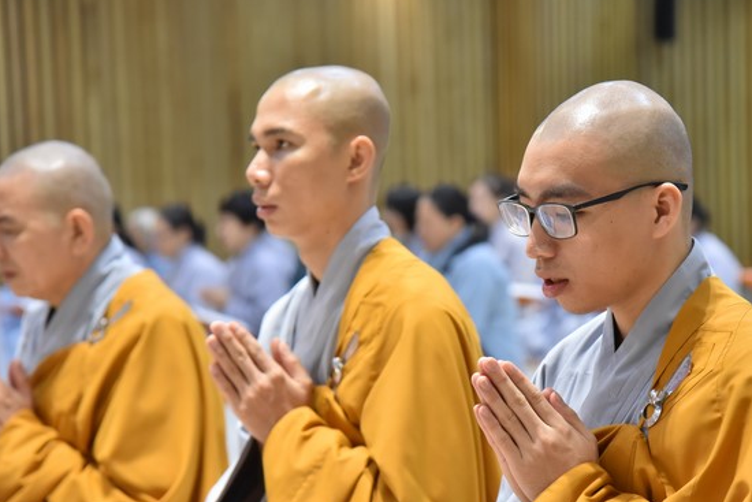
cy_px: 290
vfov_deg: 11.1
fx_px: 2591
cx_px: 439
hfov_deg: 16.5
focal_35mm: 124
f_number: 5
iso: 3200
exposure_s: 1/125
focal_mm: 105
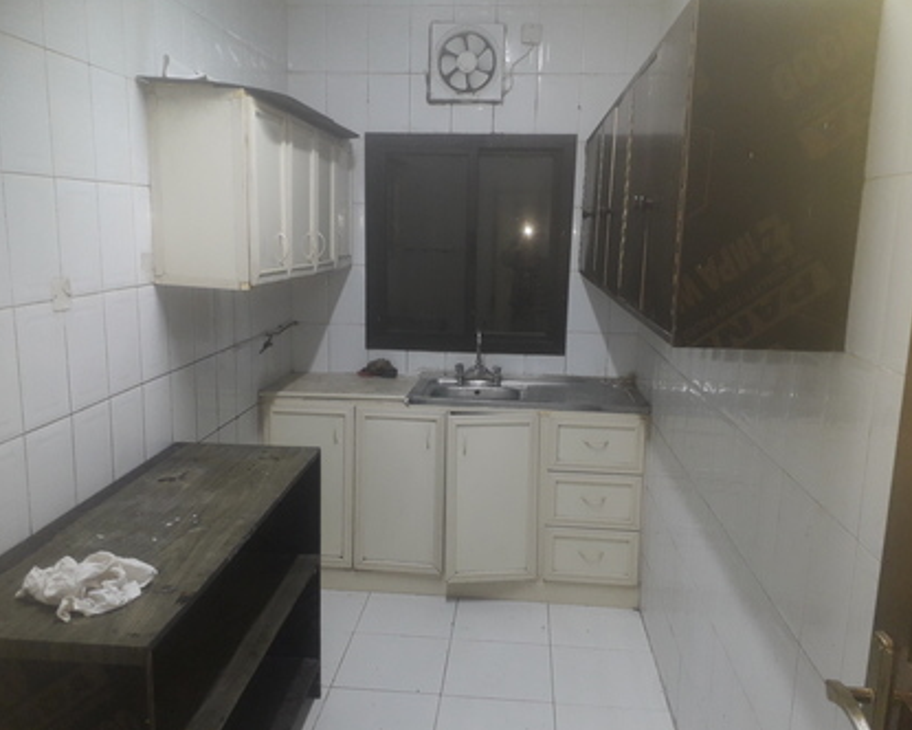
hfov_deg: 60.4
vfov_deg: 50.0
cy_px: 366
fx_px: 783
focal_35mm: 29
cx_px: 445
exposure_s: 1/50
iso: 100
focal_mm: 3.6
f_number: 1.9
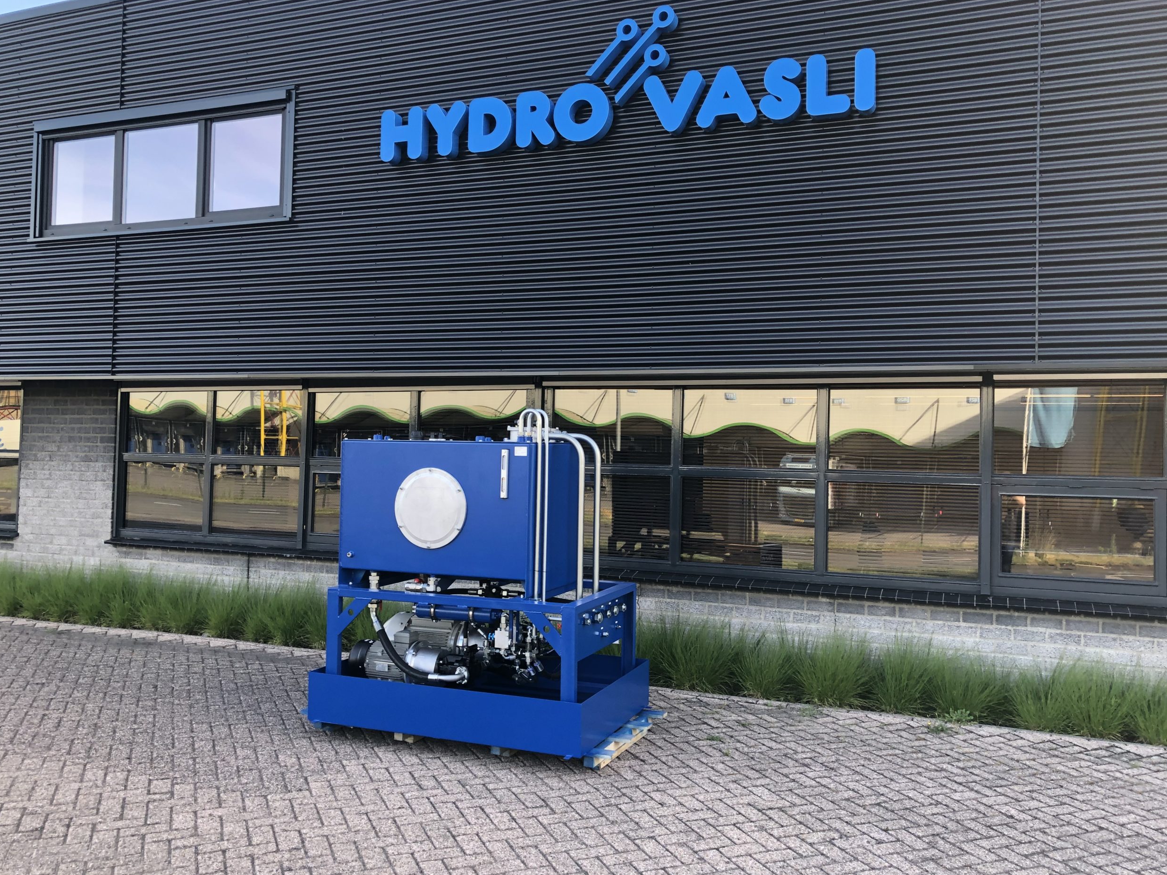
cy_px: 434
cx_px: 592
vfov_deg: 48.2
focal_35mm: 29
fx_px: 978
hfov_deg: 61.7
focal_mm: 3.99
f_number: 1.8
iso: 32
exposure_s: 1/120
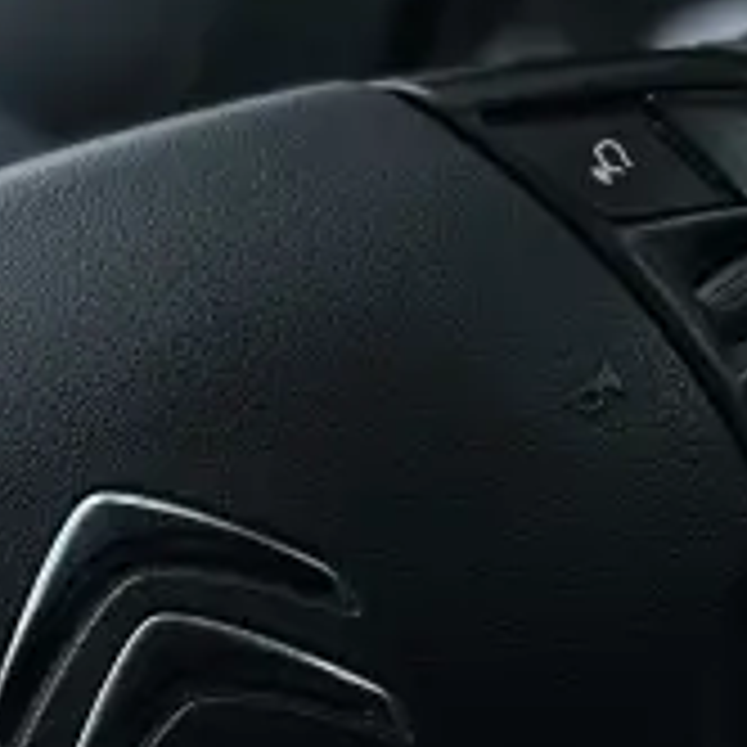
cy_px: 958
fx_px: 2002
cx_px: -576
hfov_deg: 17.4
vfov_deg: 19.6
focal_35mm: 82
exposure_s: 1/60
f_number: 1.78
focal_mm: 6.86
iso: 320
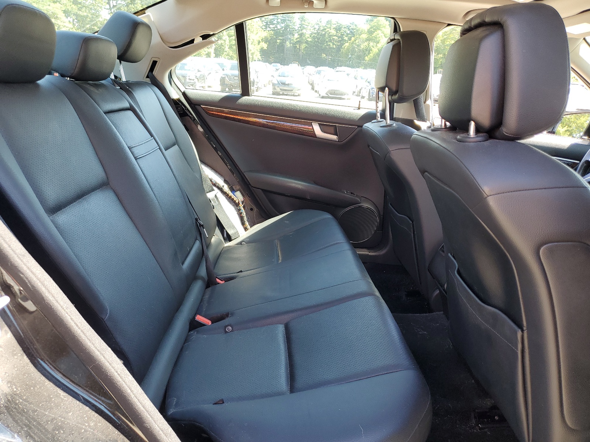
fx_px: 443
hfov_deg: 67.3
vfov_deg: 53.1
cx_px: 295
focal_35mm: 26
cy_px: 221
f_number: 1.5
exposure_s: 1/135
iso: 50
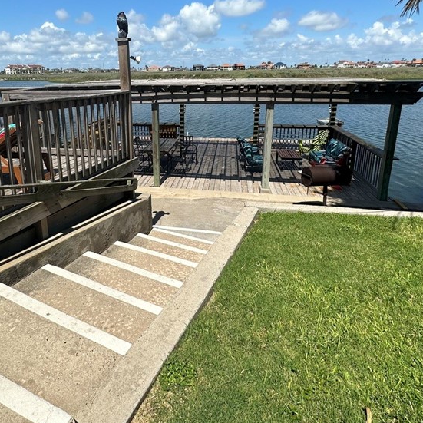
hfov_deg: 66.1
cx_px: 155
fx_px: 318
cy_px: 146
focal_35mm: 23
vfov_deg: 65.7
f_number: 2.2
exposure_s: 1/2747
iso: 50
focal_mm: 2.22
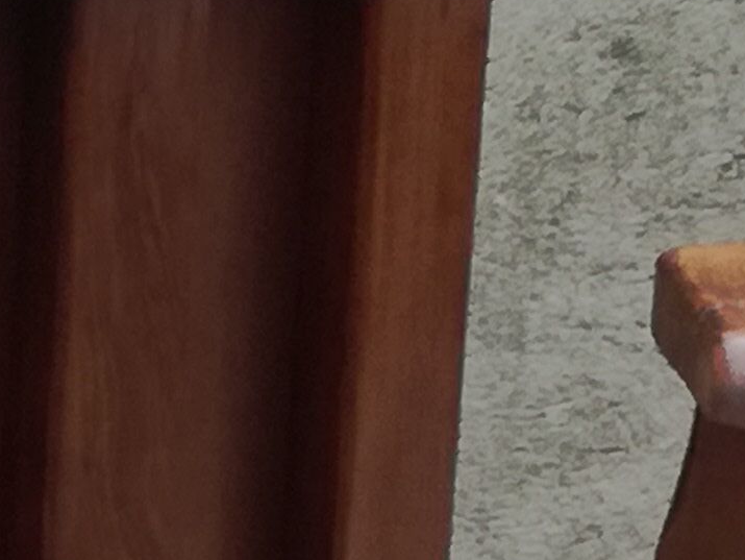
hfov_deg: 11.7
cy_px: 812
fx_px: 3381
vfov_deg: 9.2
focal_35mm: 157
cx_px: -542
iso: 64
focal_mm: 3.79
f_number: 2
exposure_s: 1/50
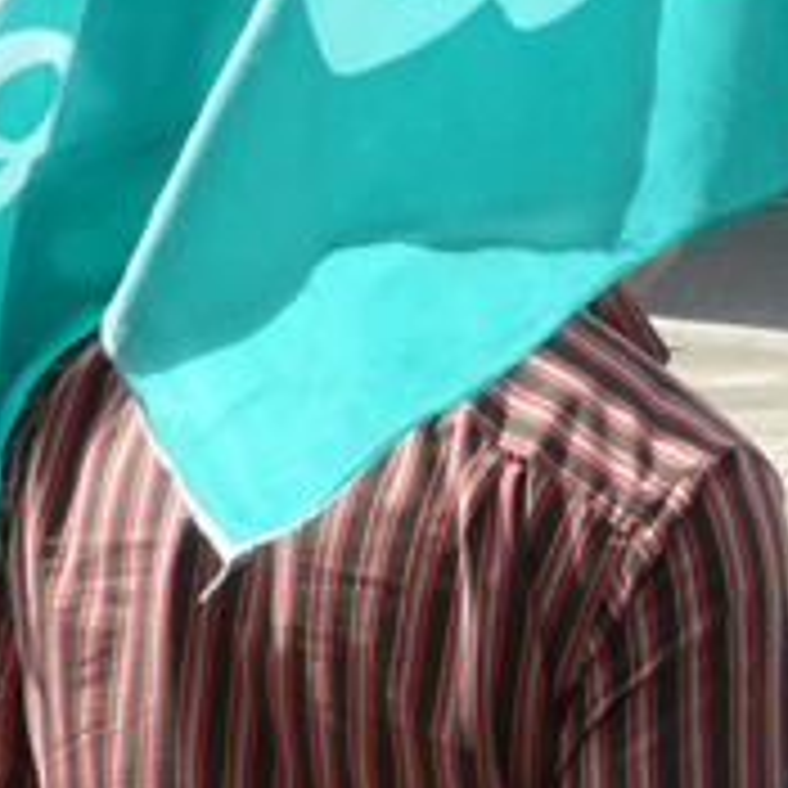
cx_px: 858
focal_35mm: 231
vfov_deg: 7.6
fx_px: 5949
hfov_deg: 7.5
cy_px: 441
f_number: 5.6
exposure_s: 1/200
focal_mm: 14
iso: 100
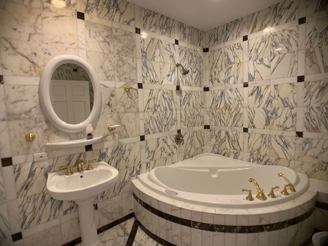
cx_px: 164
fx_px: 246
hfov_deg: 67.3
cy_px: 123
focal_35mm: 26
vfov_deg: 53.1
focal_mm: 4.25
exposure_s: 1/60
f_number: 1.8
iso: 320
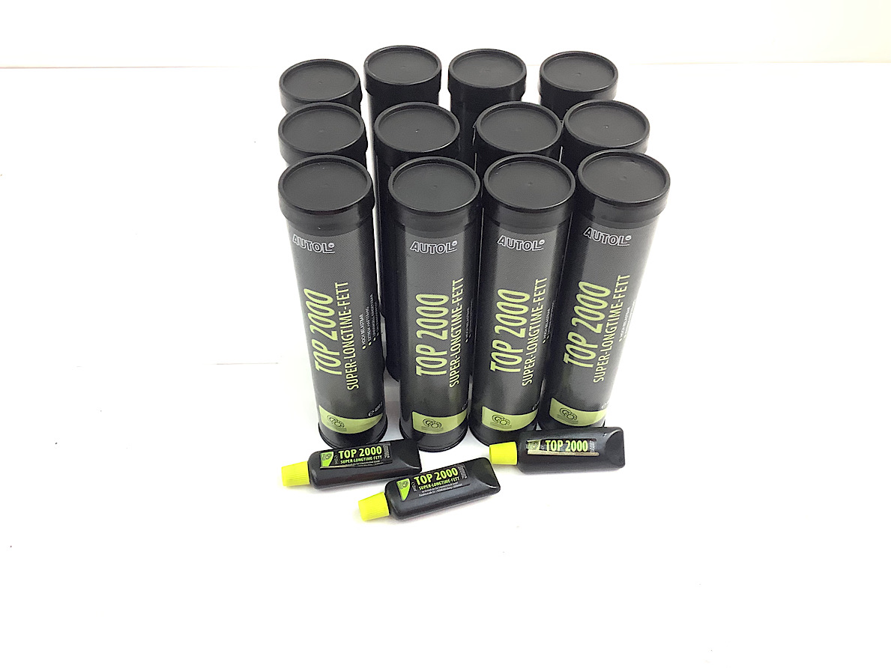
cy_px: 334
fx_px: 798
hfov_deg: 58.3
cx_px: 446
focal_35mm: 31
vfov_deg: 45.4
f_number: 2.4
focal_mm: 3.3
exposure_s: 1/50
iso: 100
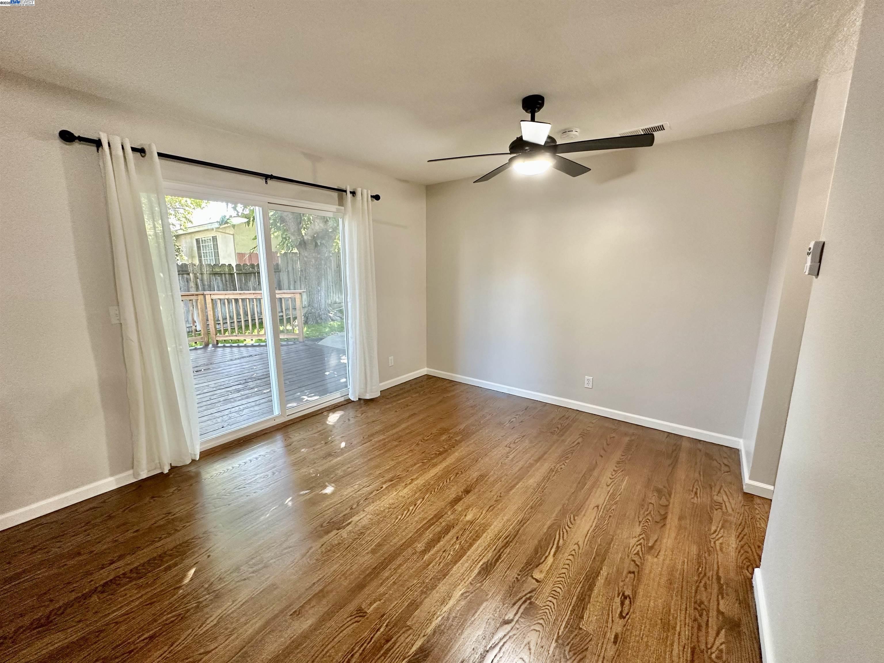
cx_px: 442
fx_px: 358
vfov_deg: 85.7
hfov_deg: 102.1
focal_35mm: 14
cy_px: 332
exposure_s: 1/60
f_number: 2.2
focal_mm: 2.22
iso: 200
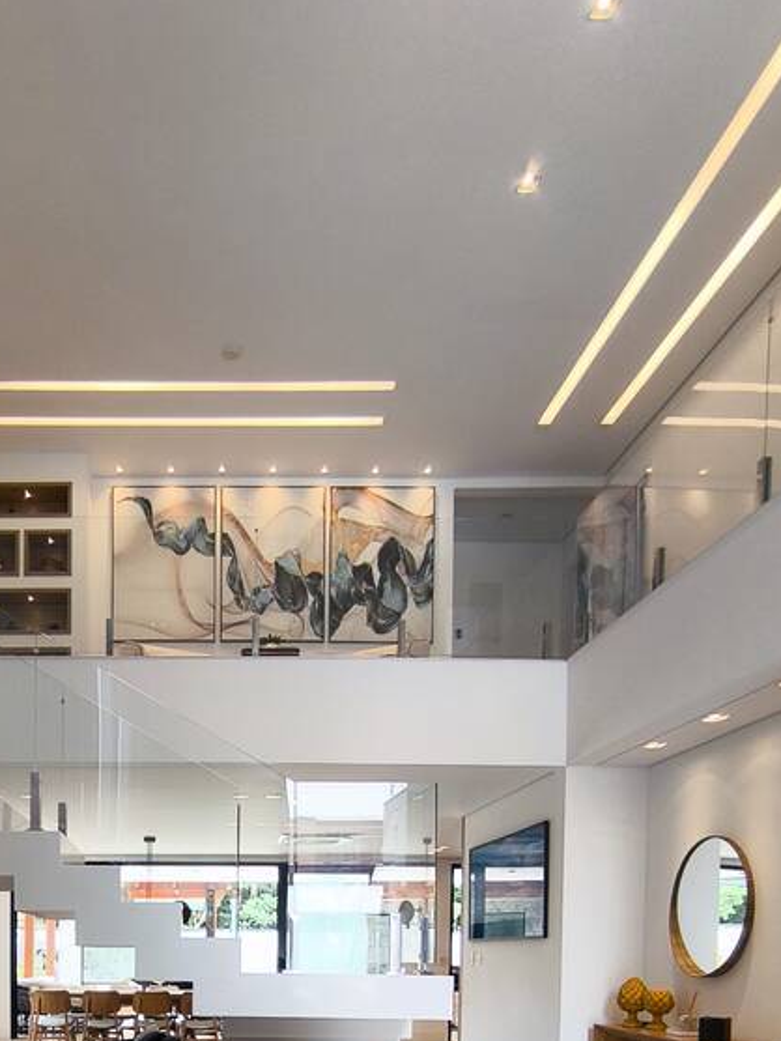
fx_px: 932
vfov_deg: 49.5
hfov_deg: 44.0
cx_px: 198
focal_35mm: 31
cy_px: 1000
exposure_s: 1/60
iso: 64
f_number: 2.2
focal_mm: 1.65
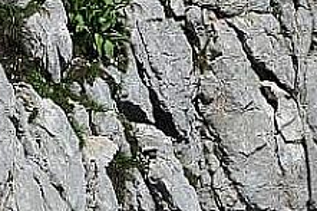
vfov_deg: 1.5
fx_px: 8236
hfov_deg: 2.2
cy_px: -113
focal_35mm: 936
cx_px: -294
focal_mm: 230
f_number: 13
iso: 200
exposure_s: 1/640
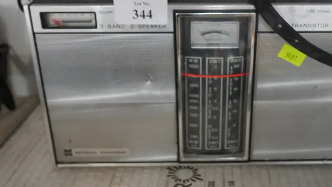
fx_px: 379
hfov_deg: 46.9
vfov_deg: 27.6
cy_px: 64
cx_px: 209
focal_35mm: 43
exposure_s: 1/60
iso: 1600
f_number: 3.5
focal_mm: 14
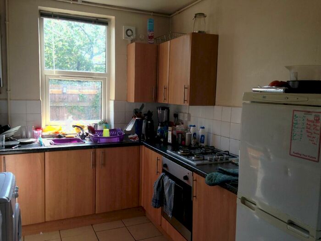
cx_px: 160
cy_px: 120
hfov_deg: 55.4
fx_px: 306
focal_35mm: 33
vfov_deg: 42.9
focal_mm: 4.12
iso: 50
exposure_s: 1/120
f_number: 2.4
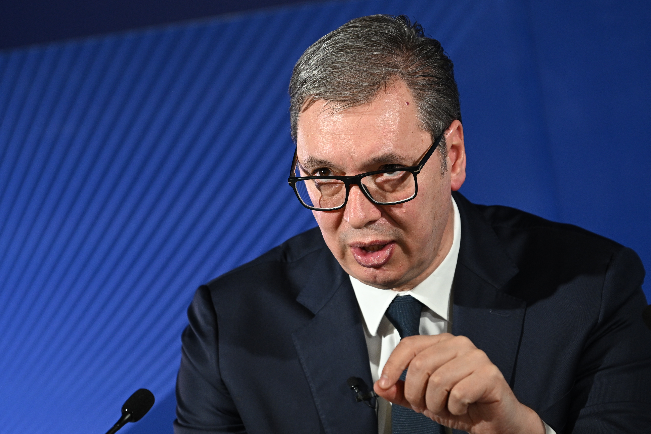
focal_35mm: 300
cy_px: 217
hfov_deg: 6.9
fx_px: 5425
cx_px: 326
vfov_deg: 4.6
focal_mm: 200
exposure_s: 1/400
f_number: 4
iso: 1000
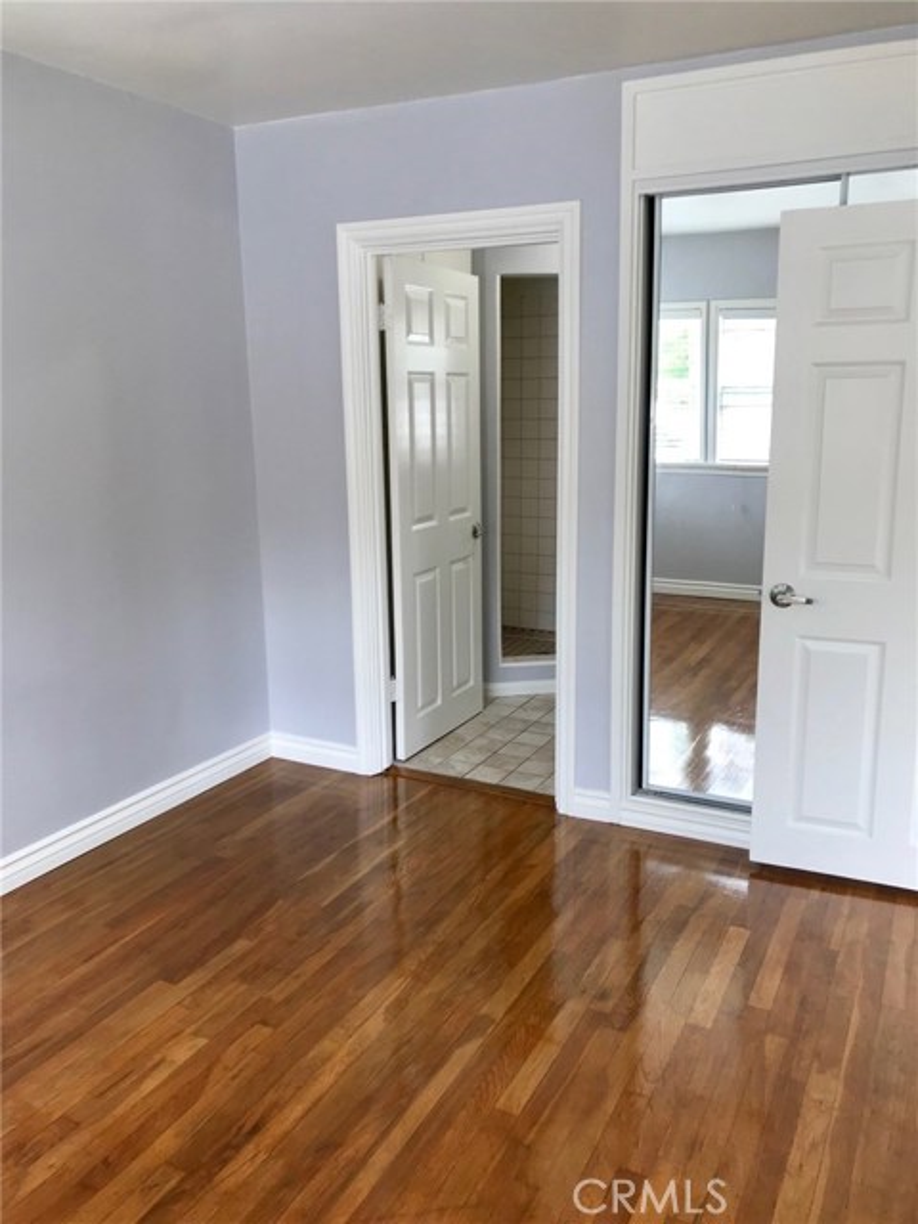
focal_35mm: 28
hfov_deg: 49.7
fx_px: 990
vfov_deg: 63.4
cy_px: 612
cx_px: 459
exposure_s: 1/60
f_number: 1.8
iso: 25
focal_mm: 3.99
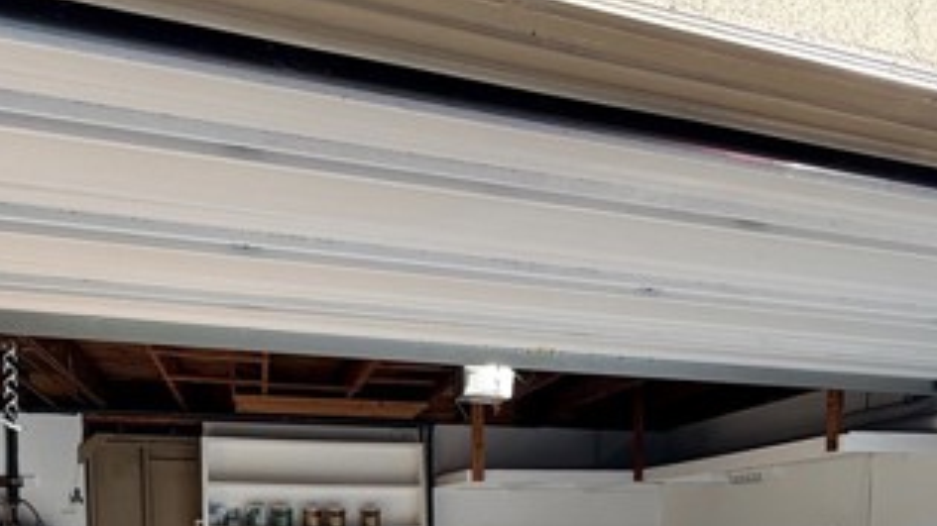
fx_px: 770
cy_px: 582
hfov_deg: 62.5
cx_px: 512
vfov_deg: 32.9
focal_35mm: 31
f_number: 2.2
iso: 80
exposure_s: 1/120
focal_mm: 2.22
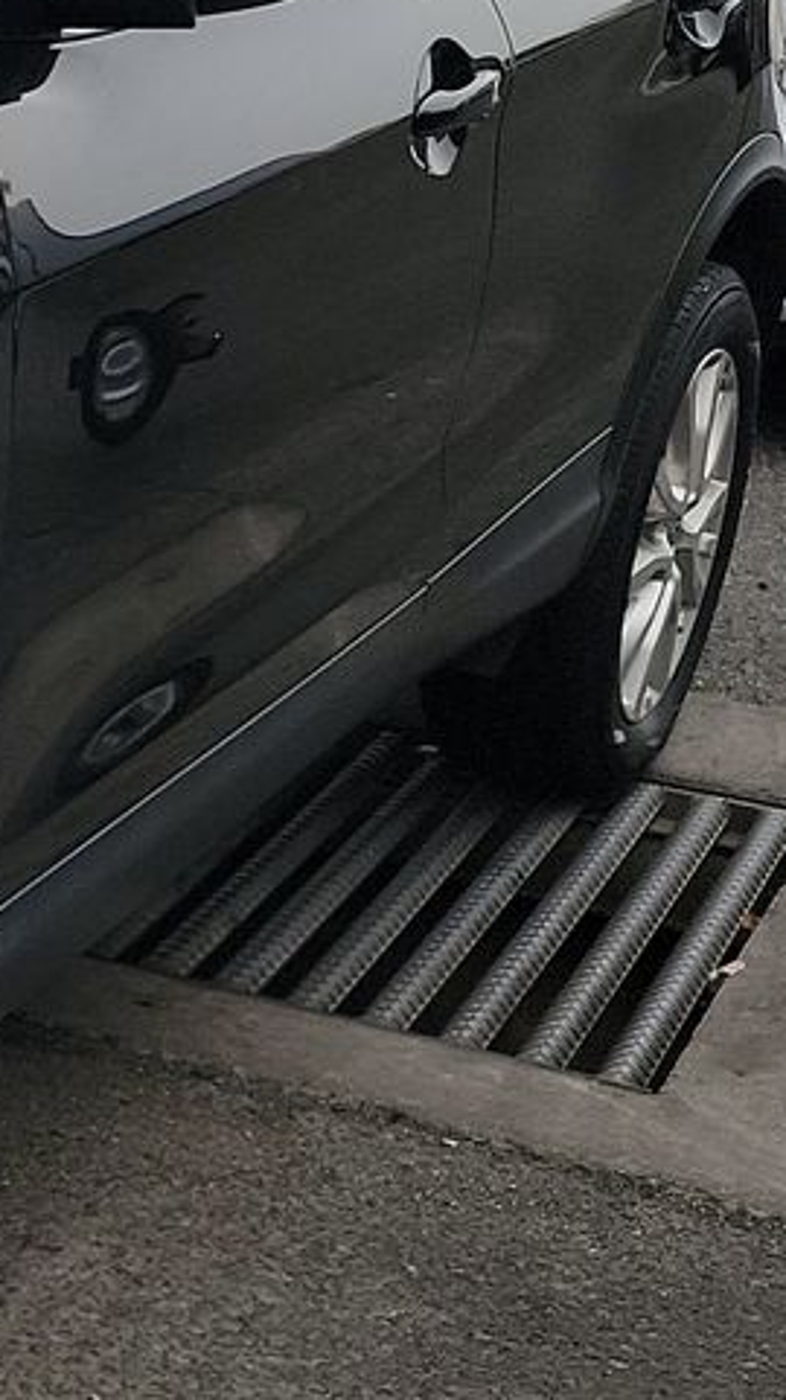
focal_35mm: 87
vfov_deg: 24.4
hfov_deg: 12.0
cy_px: 562
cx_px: -905
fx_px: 3229
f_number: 1.8
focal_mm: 6.7
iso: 81
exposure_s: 1/59
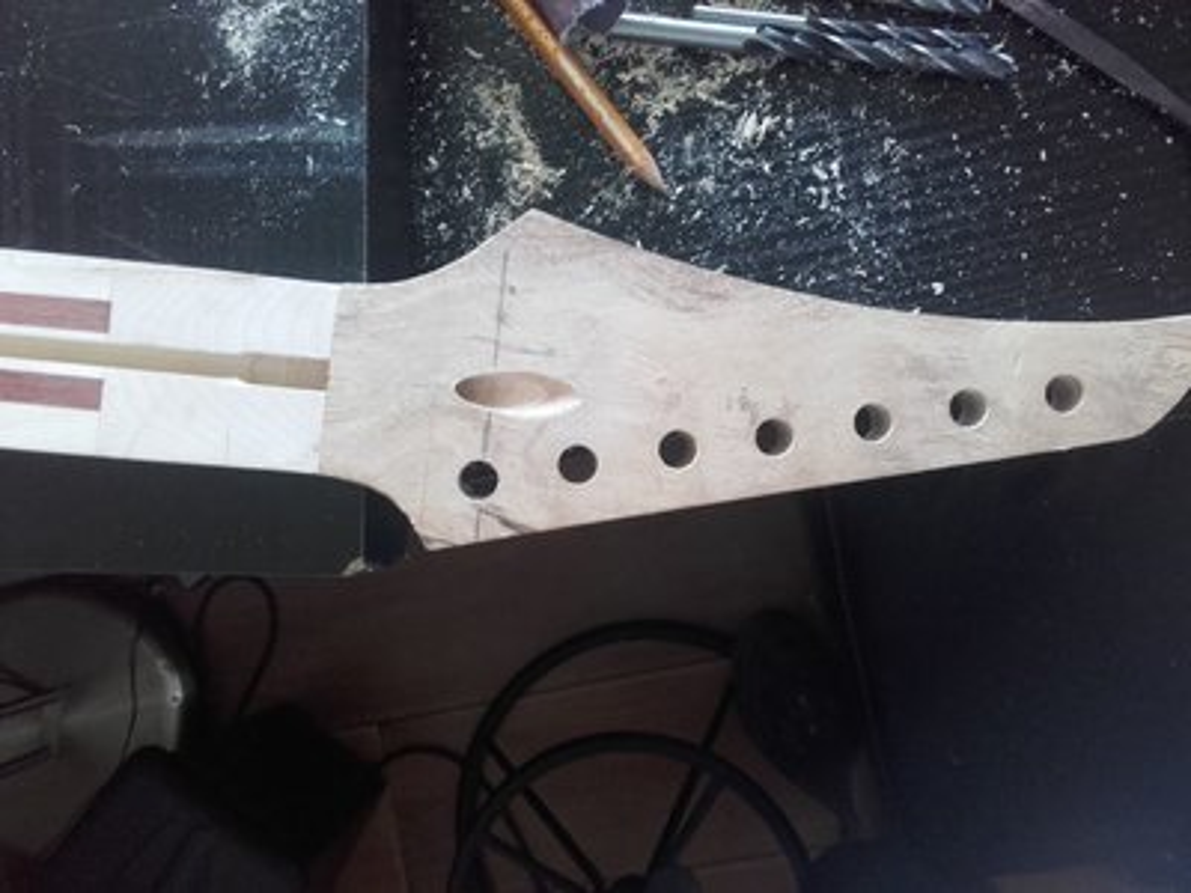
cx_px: 596
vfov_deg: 45.4
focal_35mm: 31
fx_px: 1067
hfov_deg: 58.4
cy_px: 446
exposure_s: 1/17
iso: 140
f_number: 2.2
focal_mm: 3.31
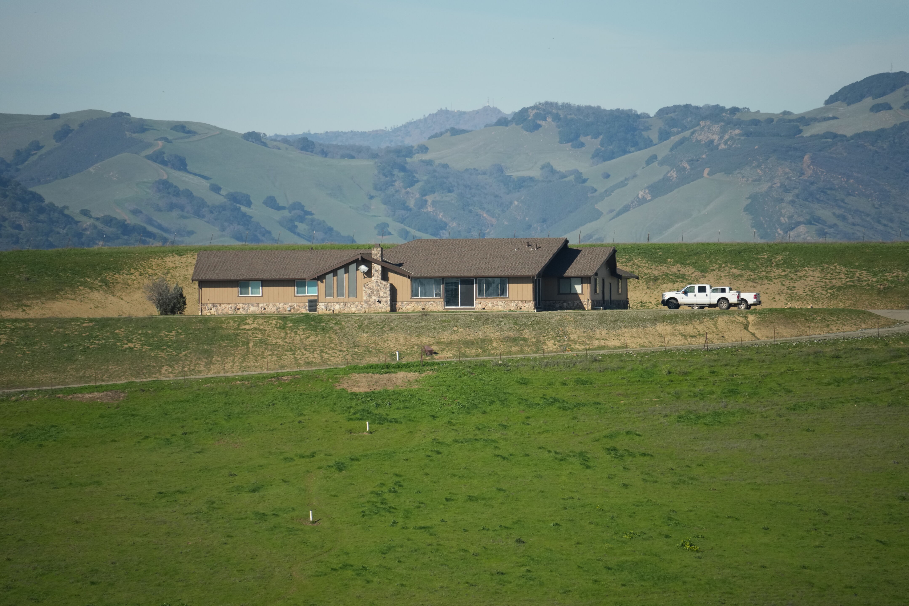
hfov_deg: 7.3
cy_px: 303
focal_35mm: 283
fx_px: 7145
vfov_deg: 4.9
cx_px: 454
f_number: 7.1
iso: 800
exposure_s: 1/2500
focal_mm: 283
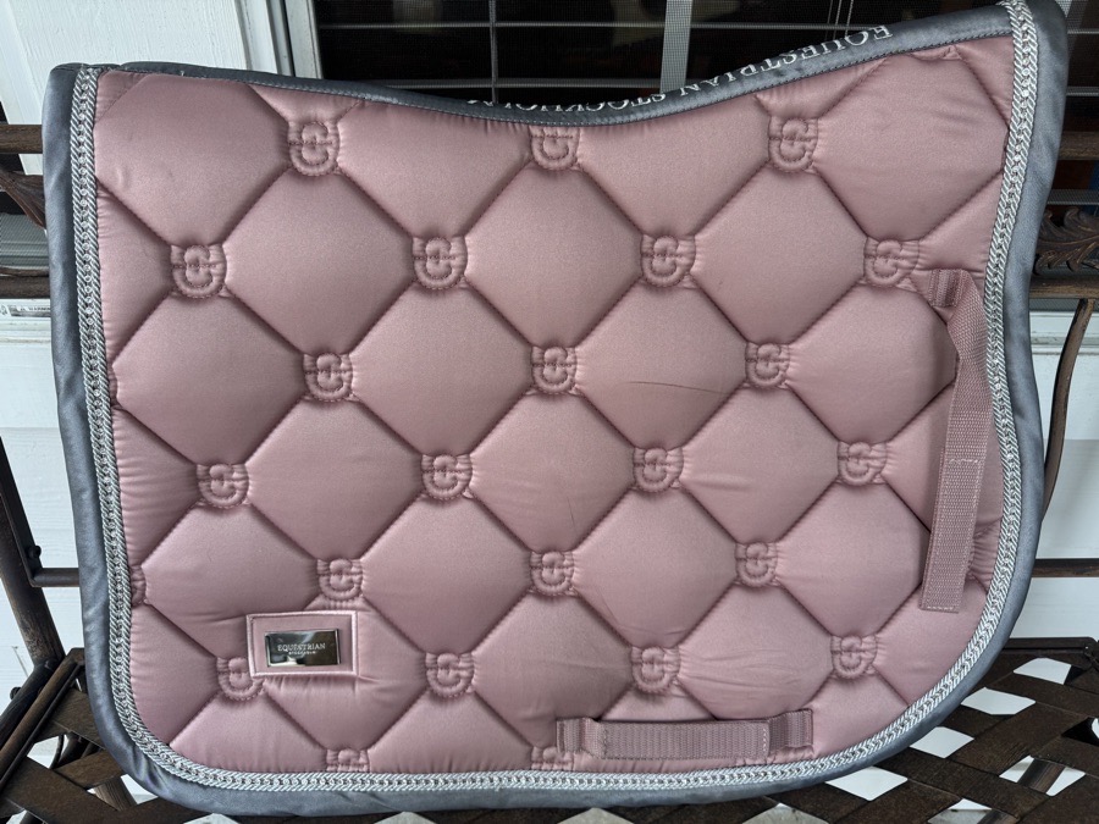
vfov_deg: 56.8
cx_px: 550
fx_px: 762
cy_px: 412
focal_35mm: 24
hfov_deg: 71.6
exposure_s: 1/121
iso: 125
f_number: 1.78
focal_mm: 6.76
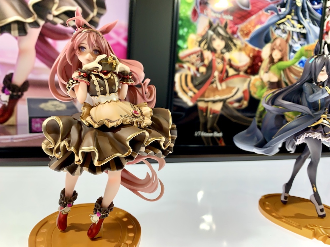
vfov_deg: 53.1
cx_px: 165
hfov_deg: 67.3
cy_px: 124
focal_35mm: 26
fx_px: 248
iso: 25
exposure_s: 1/124
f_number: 1.8
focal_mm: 4.25
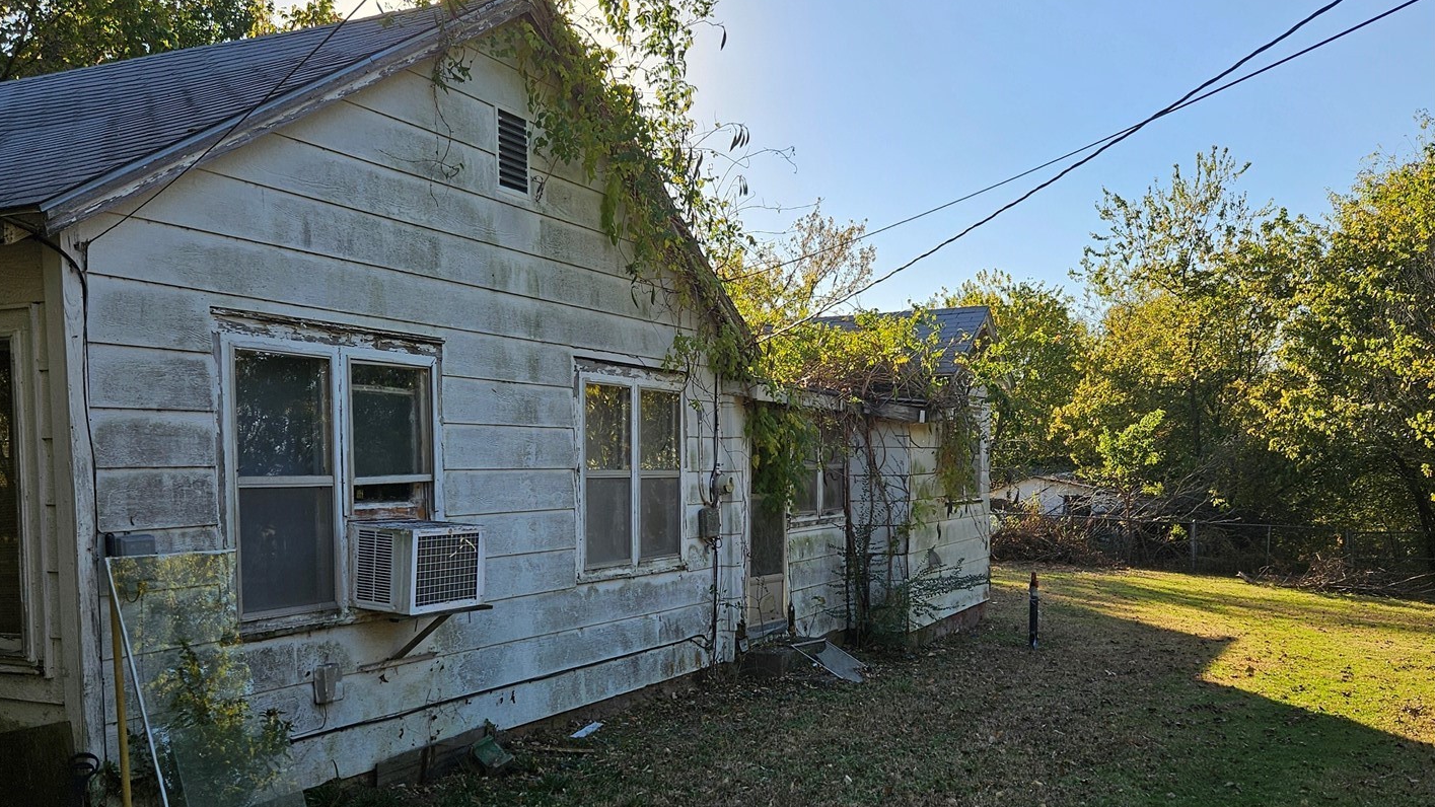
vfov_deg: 34.4
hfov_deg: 58.0
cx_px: 707
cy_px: 521
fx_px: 1294
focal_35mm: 34
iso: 25
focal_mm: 5.4
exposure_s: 1/1199
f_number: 1.8
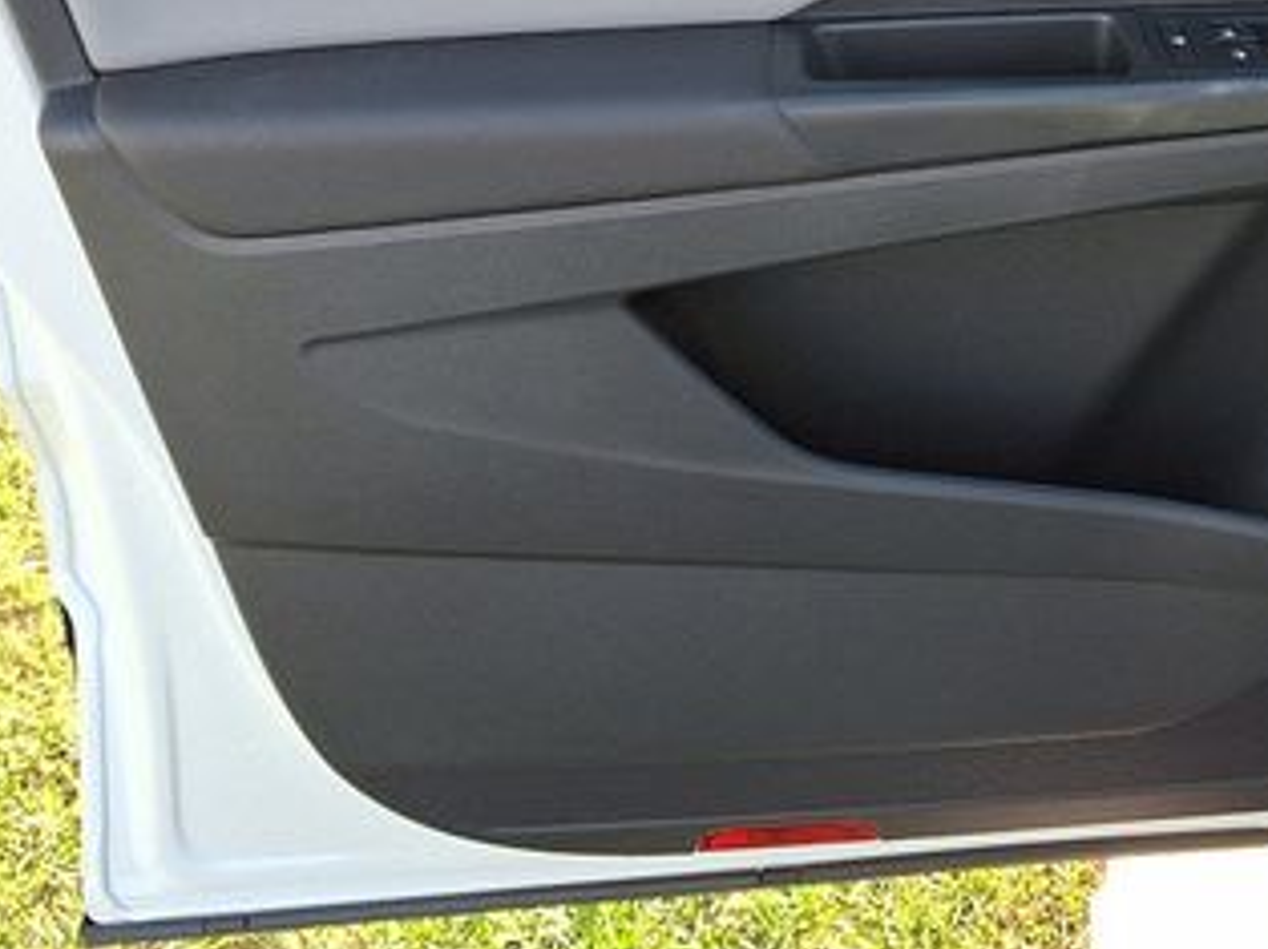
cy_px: 52
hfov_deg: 36.3
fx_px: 1867
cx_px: 1006
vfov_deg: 27.3
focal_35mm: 51
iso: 26
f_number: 1.8
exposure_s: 1/120
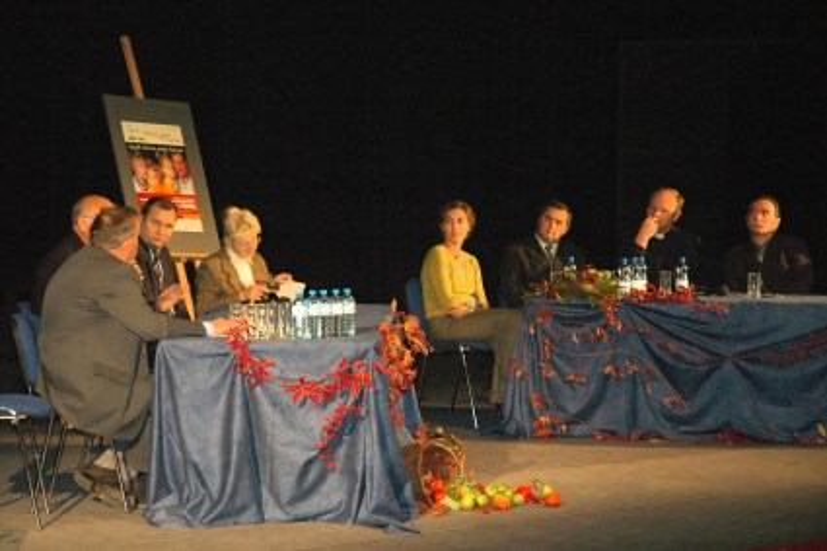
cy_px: 276
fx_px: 2411
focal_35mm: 105
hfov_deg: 19.5
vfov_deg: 13.0
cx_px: 414
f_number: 4.5
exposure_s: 1/50
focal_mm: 70
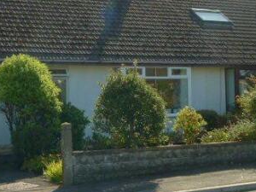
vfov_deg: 20.3
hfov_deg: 27.0
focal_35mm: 72
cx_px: 108
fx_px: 532
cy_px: 49
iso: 100
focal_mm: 6.7
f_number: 4
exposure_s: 1/640
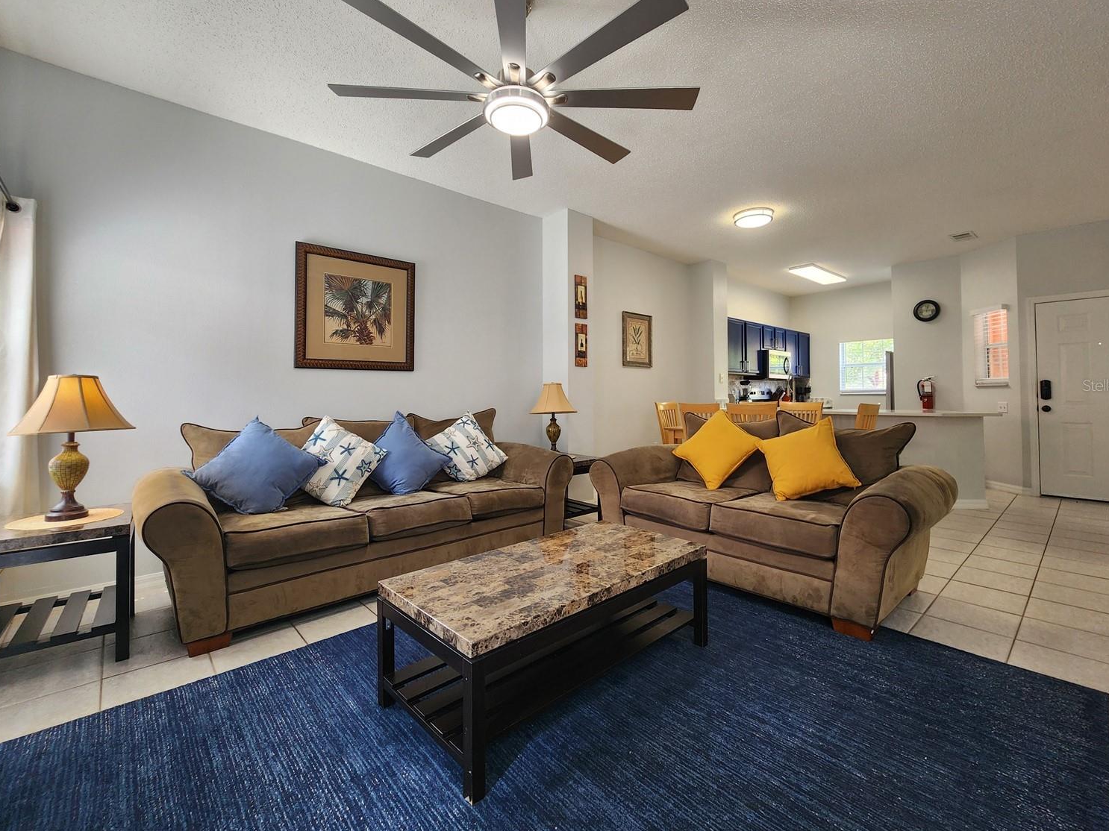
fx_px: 448
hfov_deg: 102.1
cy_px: 385
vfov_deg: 85.5
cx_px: 556
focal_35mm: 14
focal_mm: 2.2
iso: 125
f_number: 2.2
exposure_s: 1/60
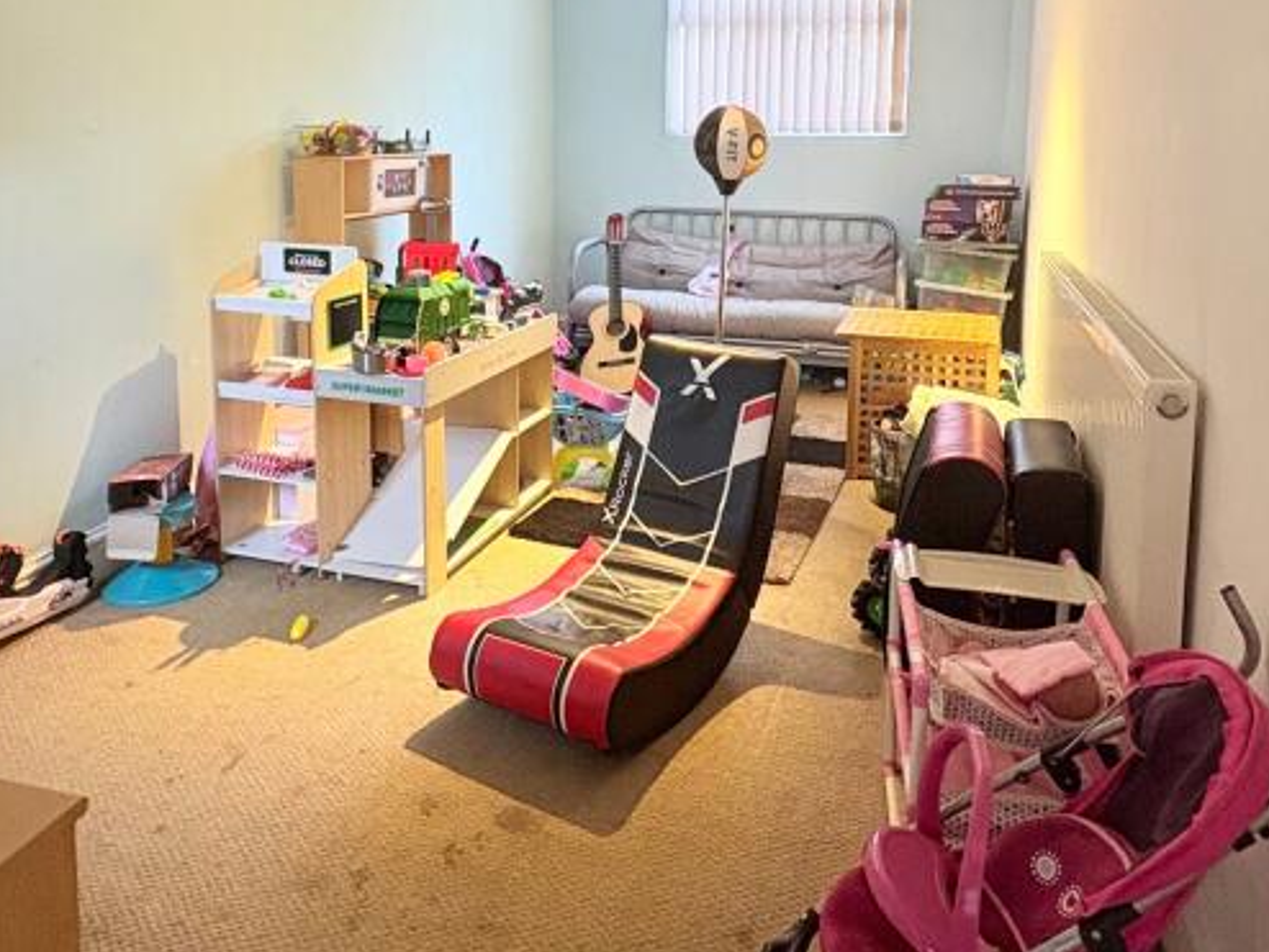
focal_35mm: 29
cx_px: 632
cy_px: 257
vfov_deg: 46.8
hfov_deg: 61.6
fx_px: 1064
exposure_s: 1/50
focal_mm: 2.22
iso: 320
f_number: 2.2
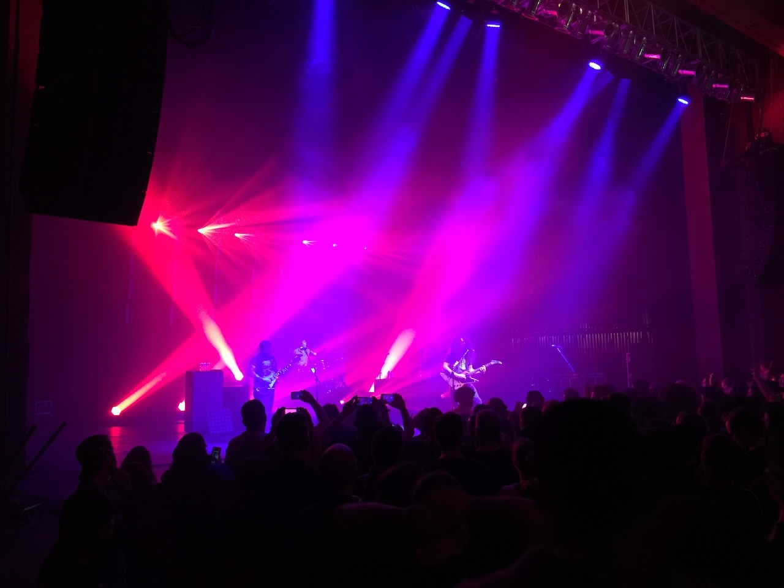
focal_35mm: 29
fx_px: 657
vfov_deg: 48.2
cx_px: 392
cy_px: 294
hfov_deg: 61.7
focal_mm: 4.15
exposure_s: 1/8
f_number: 2.2
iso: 125
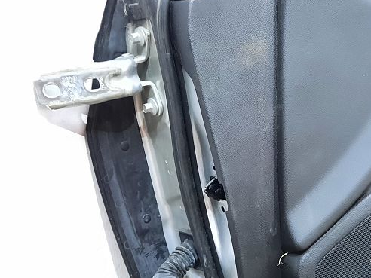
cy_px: 187
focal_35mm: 61
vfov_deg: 23.9
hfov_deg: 30.5
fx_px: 654
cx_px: 320
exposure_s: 1/25
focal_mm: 4.6
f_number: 2
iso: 400
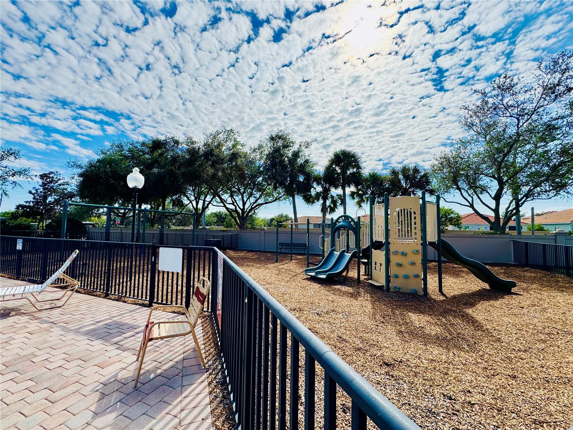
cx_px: 286
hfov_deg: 102.1
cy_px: 215
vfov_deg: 85.7
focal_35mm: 14
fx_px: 232
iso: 50
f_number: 2.2
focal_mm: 2.22
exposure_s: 1/2208
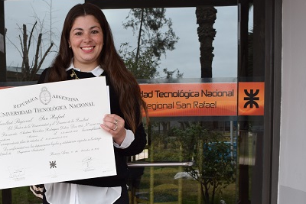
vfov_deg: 22.1
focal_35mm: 60
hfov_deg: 32.6
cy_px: 186
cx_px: 70
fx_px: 510
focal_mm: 20
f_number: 6.3
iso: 400
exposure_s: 1/160
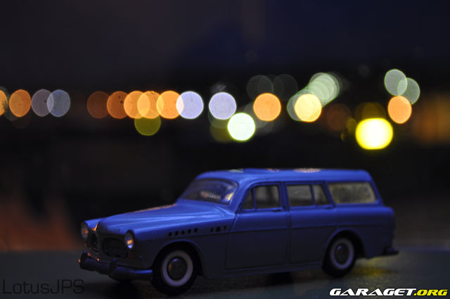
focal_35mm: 66
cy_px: 150
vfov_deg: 20.6
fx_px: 824
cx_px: 225
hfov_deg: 30.5
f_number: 5.3
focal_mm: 44
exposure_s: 6
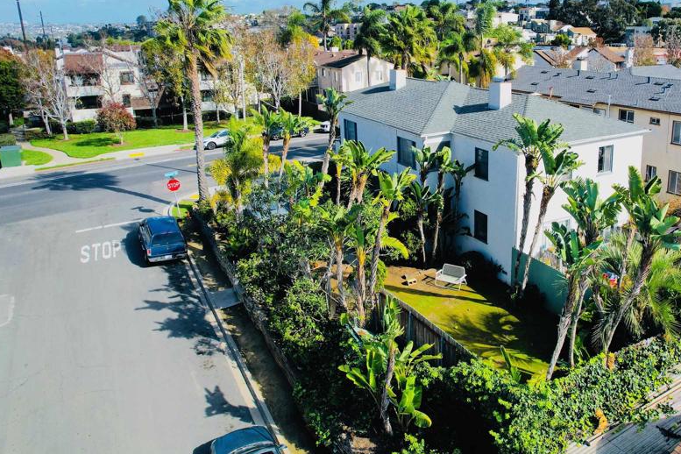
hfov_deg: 62.4
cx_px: 442
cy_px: 157
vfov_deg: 44.4
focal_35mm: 29
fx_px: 549
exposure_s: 1/2000
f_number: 2.8
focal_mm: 8.38
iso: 120
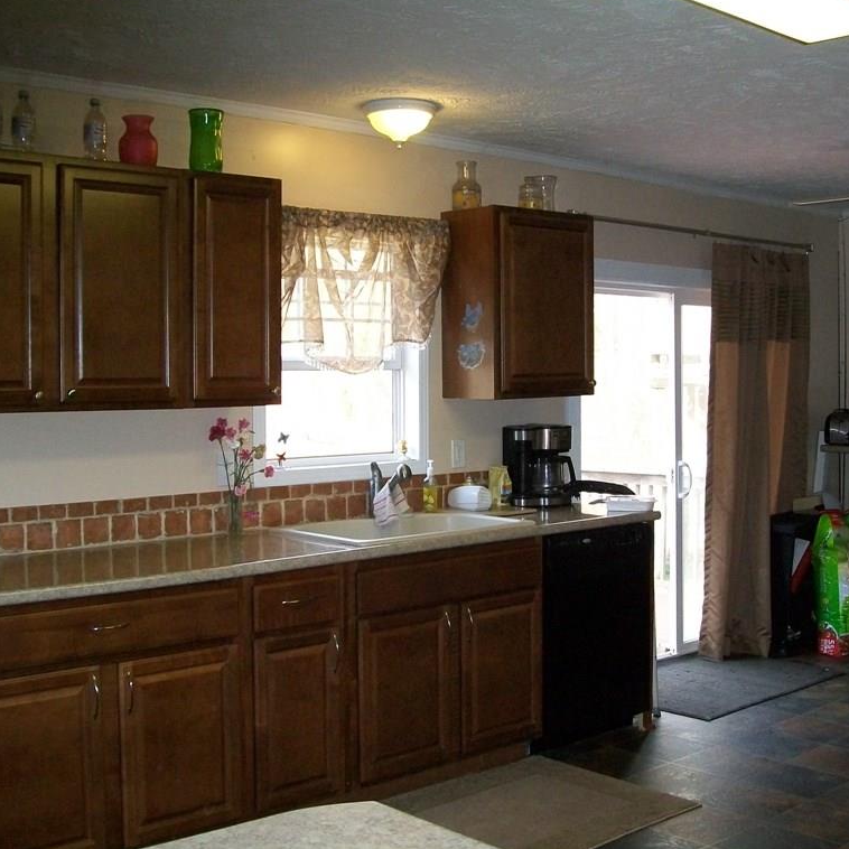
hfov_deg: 39.2
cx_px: 426
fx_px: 1193
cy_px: 422
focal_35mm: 43
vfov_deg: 39.2
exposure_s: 1/60
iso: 160
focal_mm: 6
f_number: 2.7
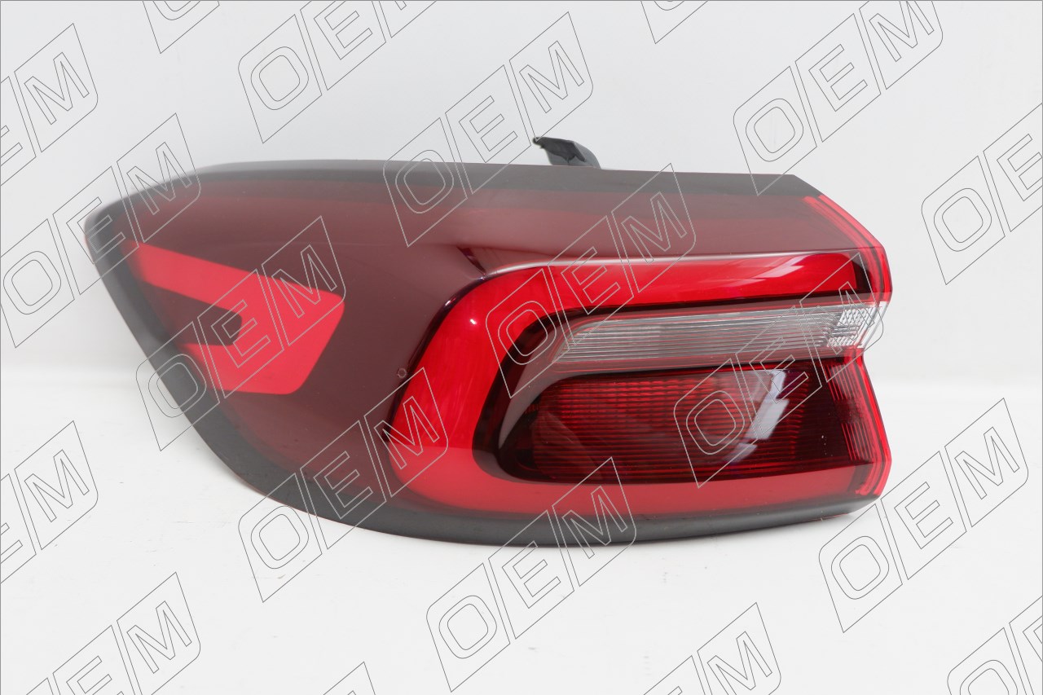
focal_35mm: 32
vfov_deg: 41.1
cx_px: 522
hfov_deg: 58.7
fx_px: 927
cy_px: 348
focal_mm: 21.1
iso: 800
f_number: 4
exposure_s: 1/45
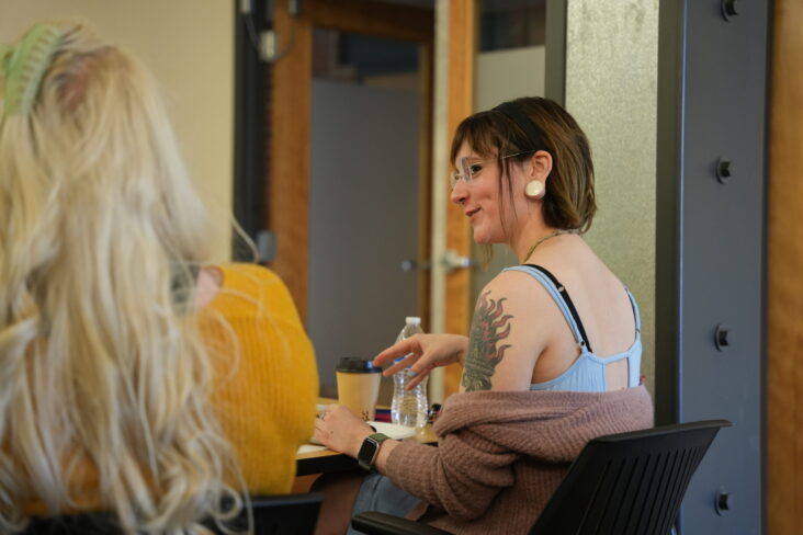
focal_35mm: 70
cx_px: 402
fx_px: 1561
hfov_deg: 28.8
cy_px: 268
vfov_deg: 19.5
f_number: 2.8
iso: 1600
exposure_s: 1/80
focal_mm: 70
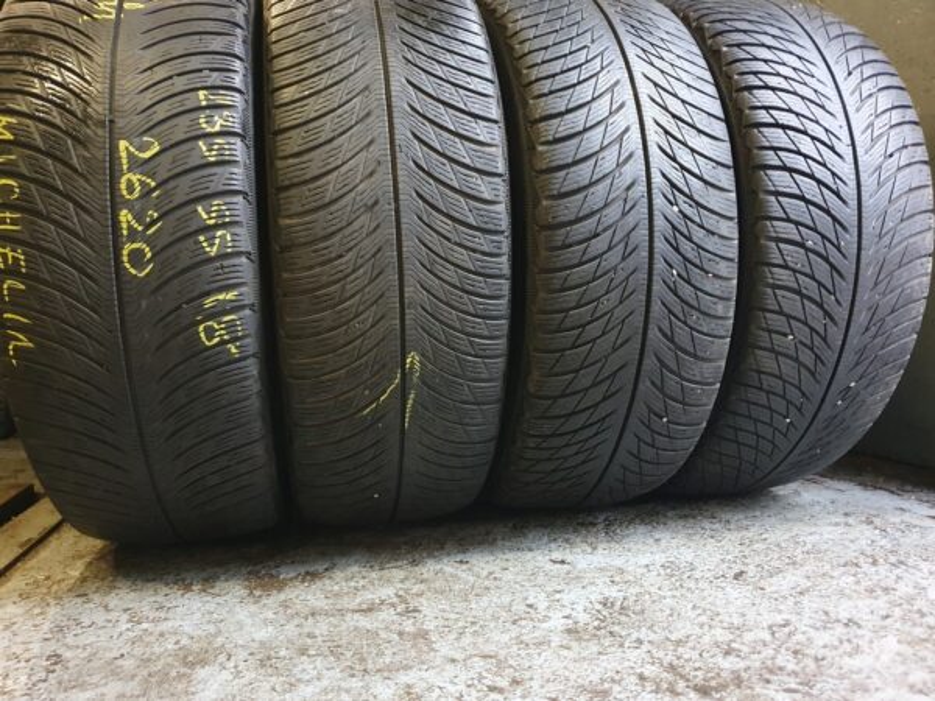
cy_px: 350
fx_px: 702
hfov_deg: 67.3
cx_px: 468
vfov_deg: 53.1
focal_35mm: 26
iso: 500
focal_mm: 4.32
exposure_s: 1/11
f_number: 1.5
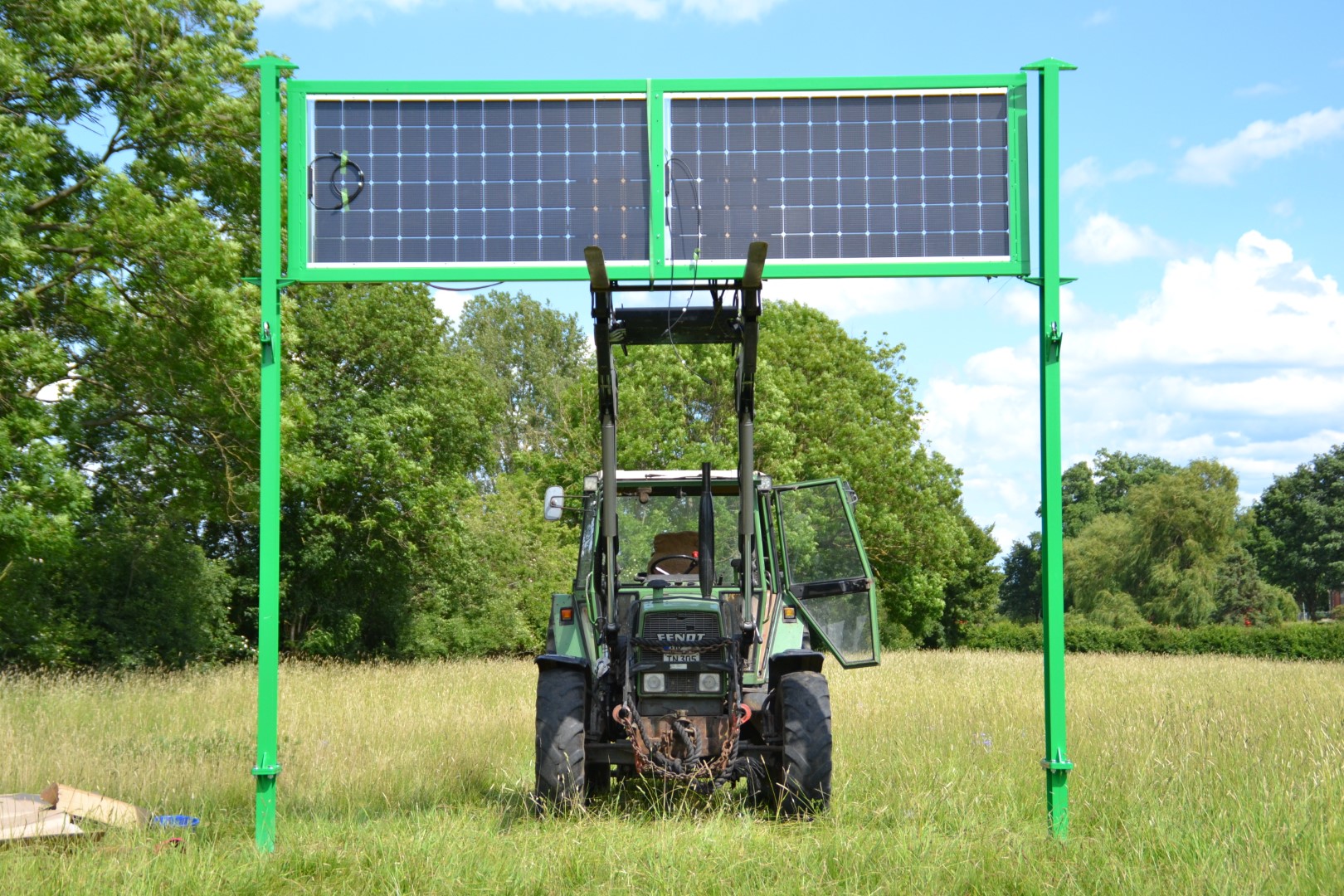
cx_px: 672
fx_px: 2352
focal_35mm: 63
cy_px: 448
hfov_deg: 31.9
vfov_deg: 21.6
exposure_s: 1/1600
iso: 400
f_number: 5.6
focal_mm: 42
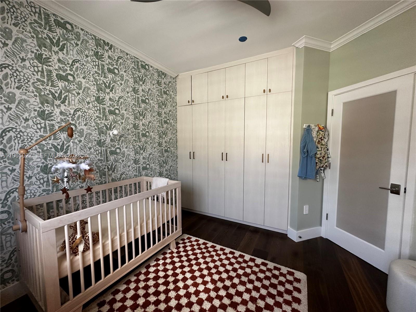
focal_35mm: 14
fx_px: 168
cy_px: 156
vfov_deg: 85.7
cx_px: 208
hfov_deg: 102.1
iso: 200
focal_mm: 2.22
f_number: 2.2
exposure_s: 1/60
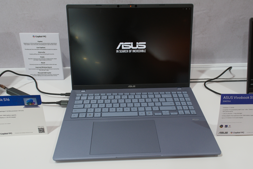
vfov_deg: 47.9
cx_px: 126
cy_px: 84
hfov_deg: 67.4
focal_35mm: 27
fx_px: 190
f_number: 5.6
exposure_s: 1/160
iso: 800
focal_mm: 18
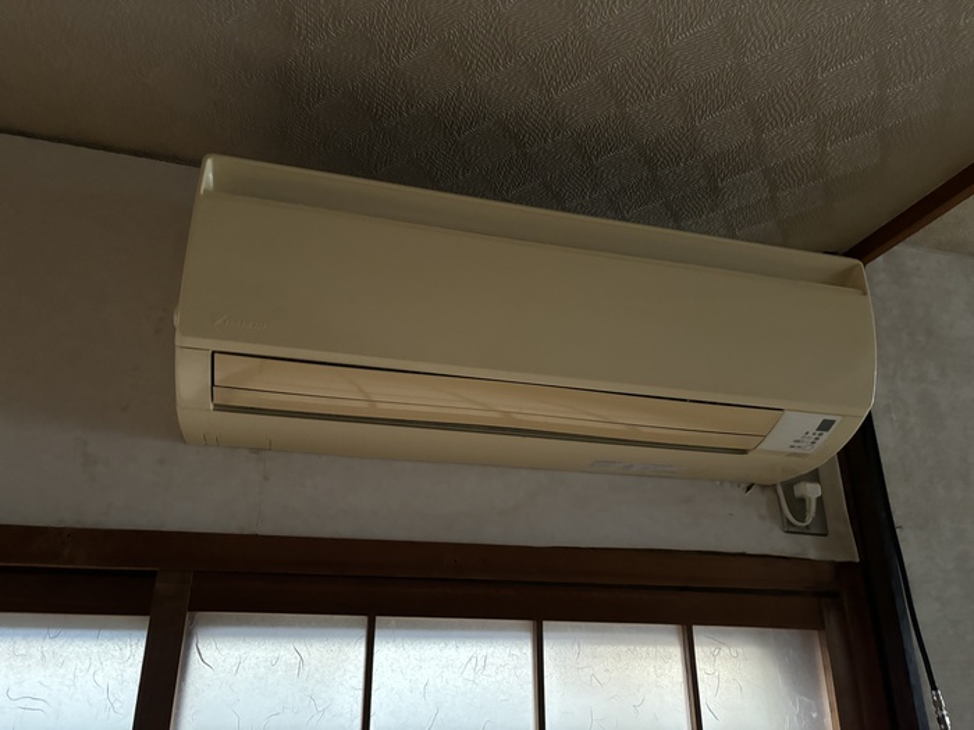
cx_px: 487
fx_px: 732
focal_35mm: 26
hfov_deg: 67.3
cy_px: 365
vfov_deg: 53.1
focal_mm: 5.96
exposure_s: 1/30
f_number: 1.6
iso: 640
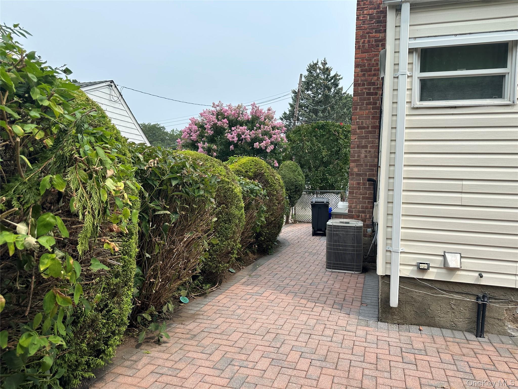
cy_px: 194
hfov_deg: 71.6
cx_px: 259
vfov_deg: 56.8
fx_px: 359
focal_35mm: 24
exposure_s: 1/3155
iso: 80
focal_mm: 6.86
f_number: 1.78
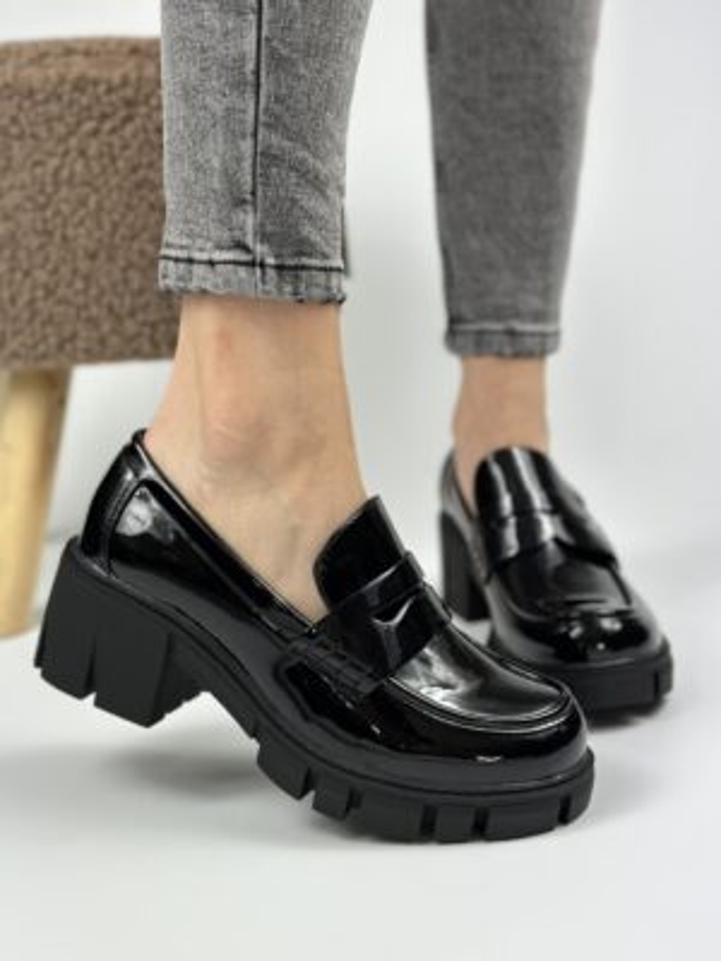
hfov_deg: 30.3
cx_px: 360
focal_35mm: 48
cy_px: 480
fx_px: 1333
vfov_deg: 39.7
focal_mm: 6.86
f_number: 1.78
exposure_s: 1/823
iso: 80
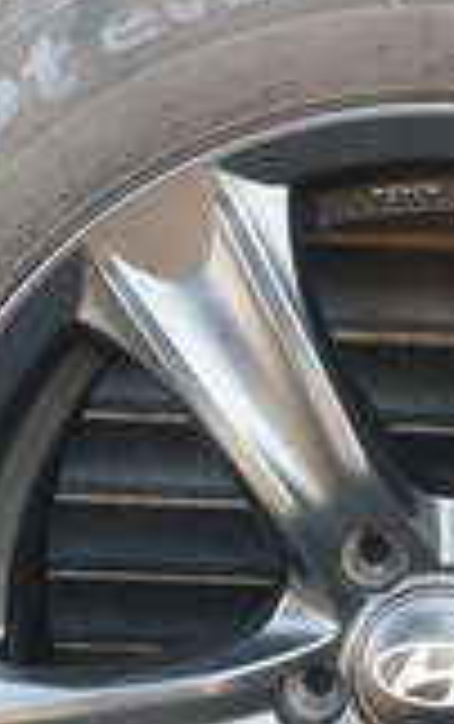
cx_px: 454
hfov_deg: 16.6
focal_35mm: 77
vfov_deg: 26.2
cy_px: 589
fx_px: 1520
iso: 250
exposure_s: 1/100
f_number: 2.4
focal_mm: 4.32
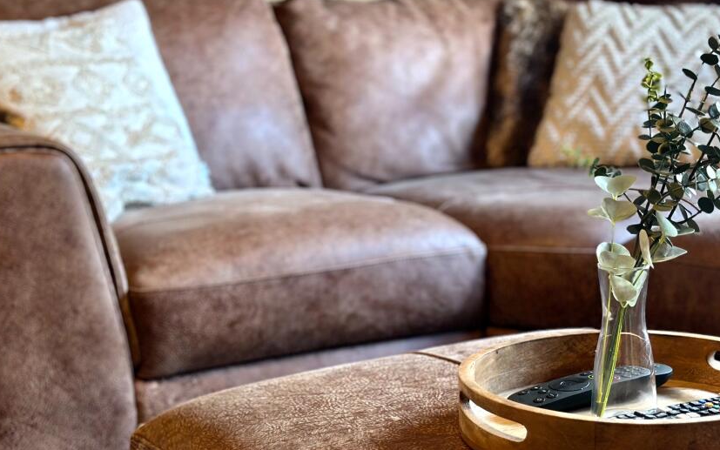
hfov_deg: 32.4
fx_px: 1236
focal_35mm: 63
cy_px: 215
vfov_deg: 20.6
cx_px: 407
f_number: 1.78
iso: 320
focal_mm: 6.86
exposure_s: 1/33
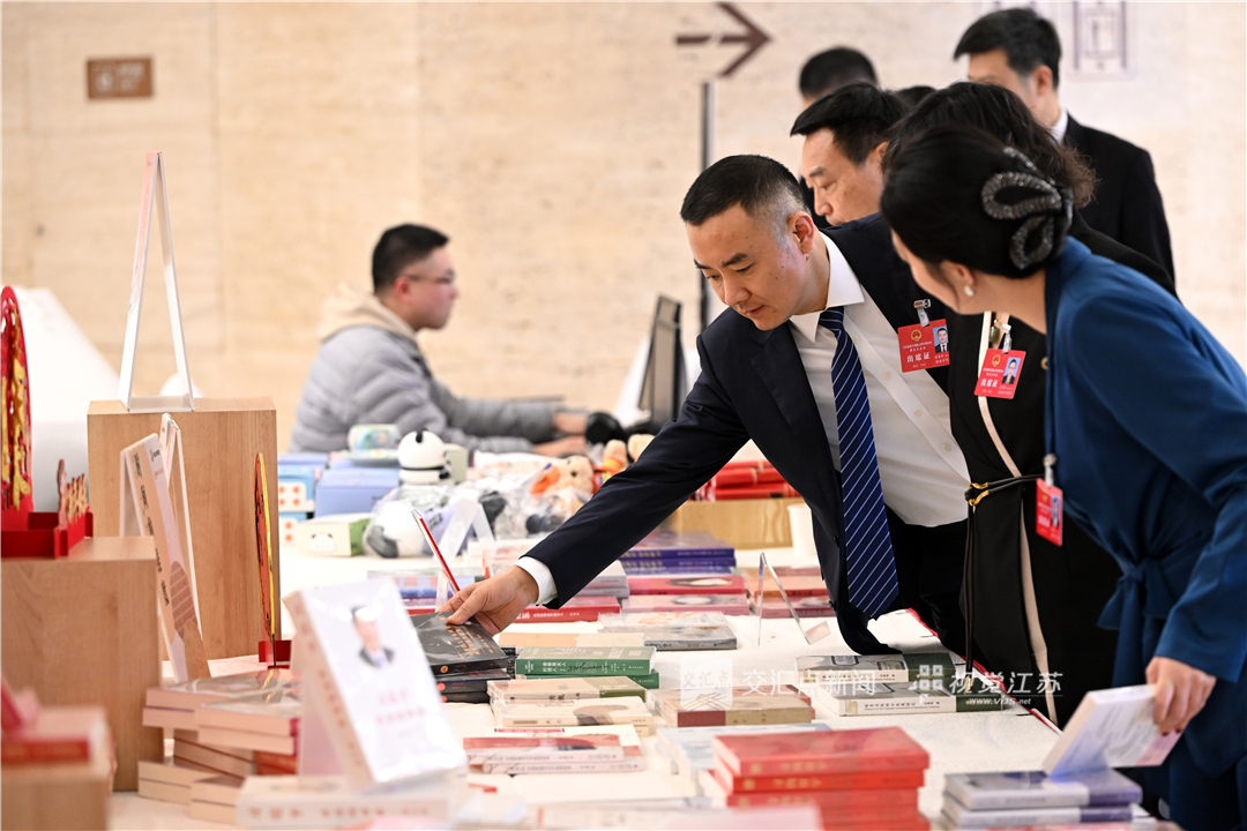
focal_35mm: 110
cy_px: 416
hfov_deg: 18.6
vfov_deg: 12.5
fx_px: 3810
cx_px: 624
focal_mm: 110
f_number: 3.2
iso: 2000
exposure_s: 1/400
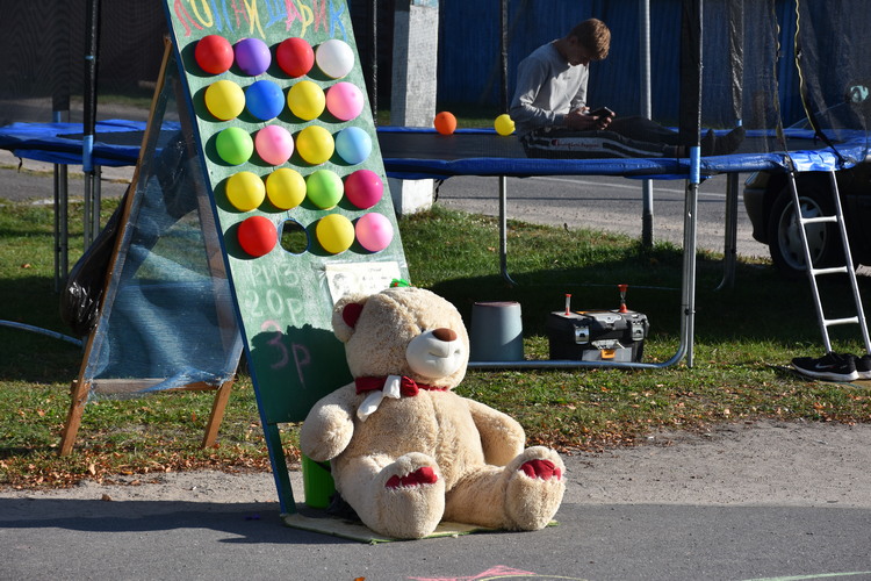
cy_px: 290
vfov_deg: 10.8
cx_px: 436
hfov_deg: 16.1
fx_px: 3085
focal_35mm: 128
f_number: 8
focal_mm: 85
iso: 180
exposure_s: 1/500
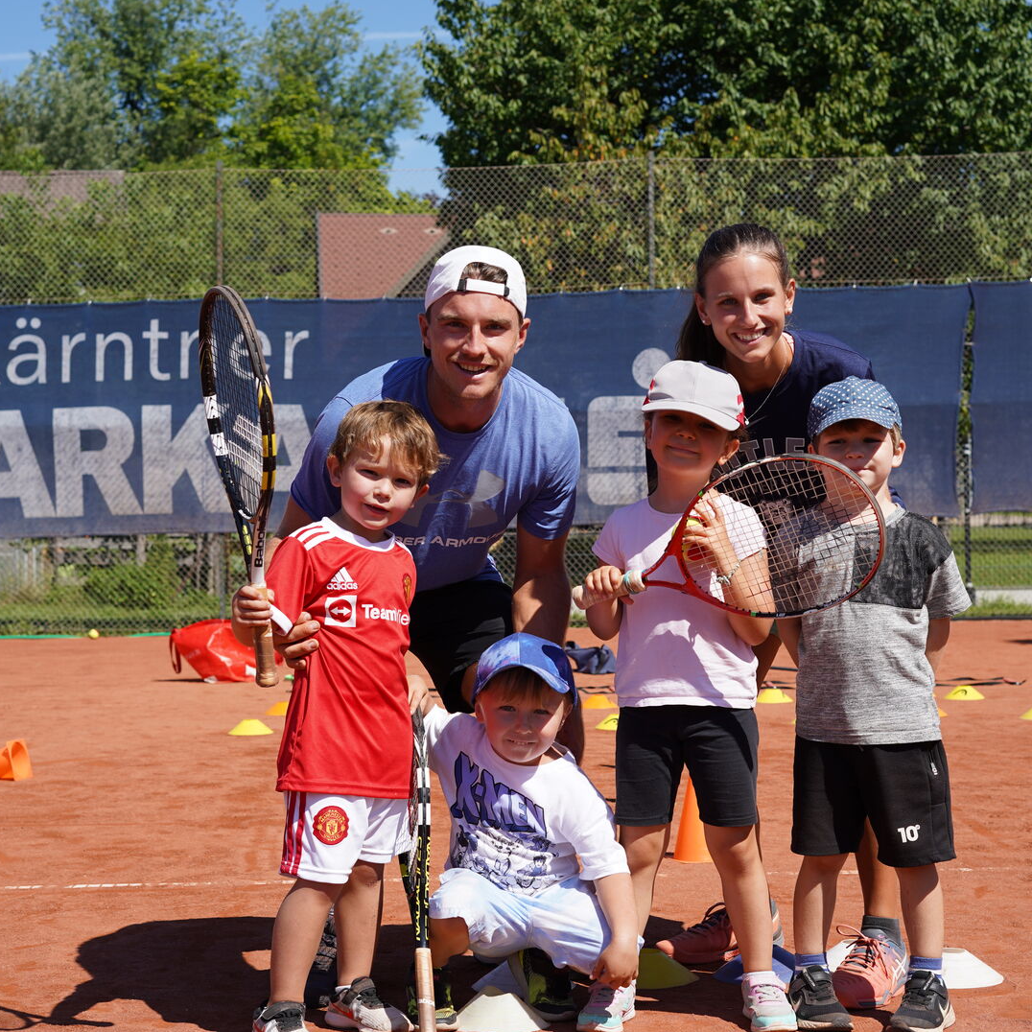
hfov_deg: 26.9
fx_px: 2159
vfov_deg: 26.9
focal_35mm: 64
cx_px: 551
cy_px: 516
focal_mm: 50
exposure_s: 1/500
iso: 100
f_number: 5.6
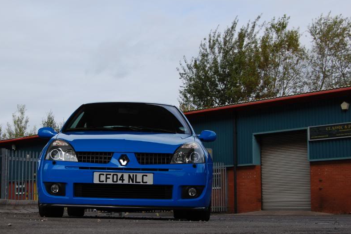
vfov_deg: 18.4
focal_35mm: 74
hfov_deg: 27.2
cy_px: 135
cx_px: 126
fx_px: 721
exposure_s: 1/400
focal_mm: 38
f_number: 10
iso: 200
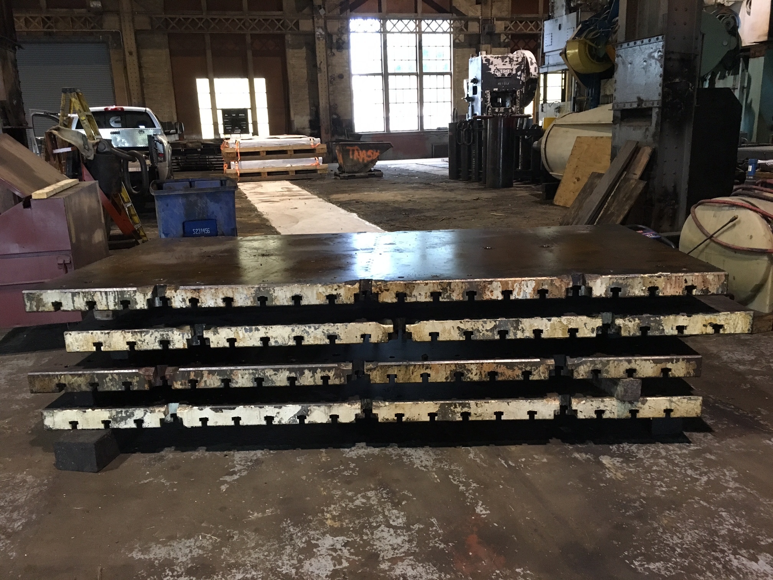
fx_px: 648
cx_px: 386
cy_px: 290
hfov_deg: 61.7
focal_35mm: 29
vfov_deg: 48.2
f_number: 2.2
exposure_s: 1/30
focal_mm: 4.15
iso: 250
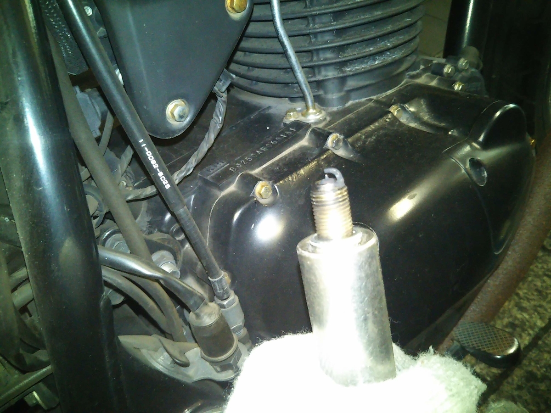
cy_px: 206
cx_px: 276
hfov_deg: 60.0
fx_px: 478
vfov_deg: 46.8
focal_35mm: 30
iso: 675
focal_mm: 4
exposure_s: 1/23
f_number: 2.2
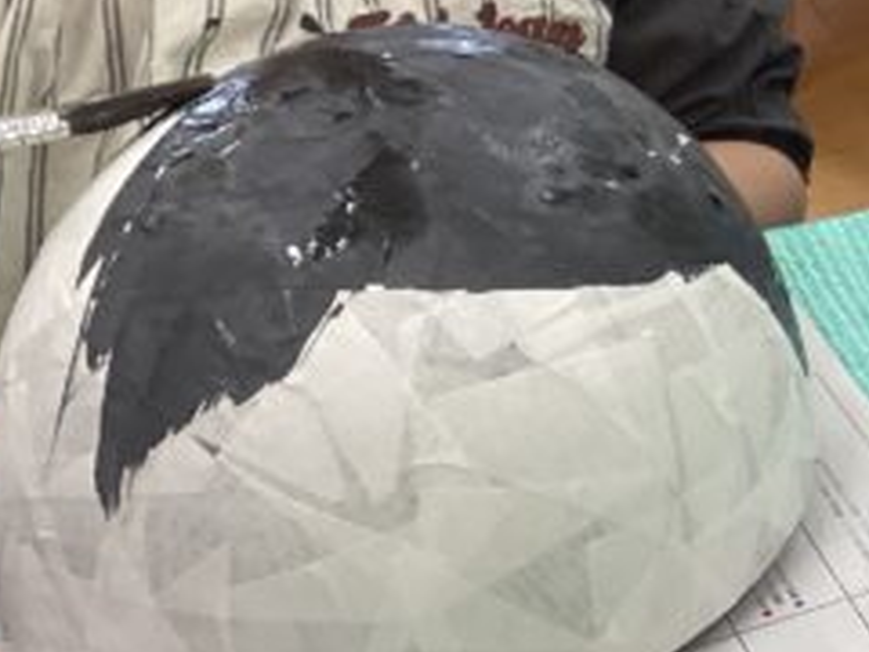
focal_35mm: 99
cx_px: 1046
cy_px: -87
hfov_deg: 18.7
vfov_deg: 14.5
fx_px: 2485
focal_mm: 3.3
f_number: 2.4
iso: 125
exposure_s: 1/60
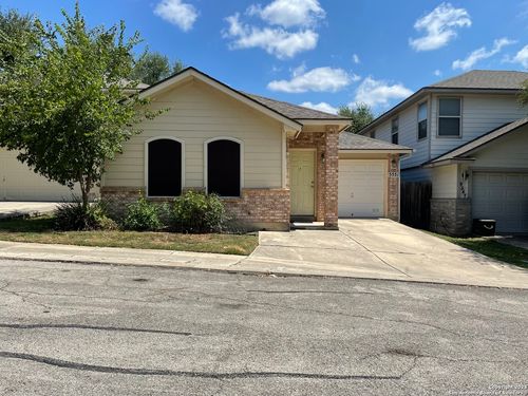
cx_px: 264
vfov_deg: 53.1
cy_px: 198
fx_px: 397
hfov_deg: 67.3
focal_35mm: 26
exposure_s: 1/4651
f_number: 1.6
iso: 32
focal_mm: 4.2
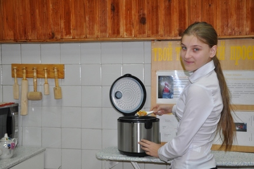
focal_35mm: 45
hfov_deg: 43.6
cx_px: 127
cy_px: 84
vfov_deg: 29.8
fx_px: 317
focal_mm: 30
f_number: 4.2
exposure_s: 1/60
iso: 500
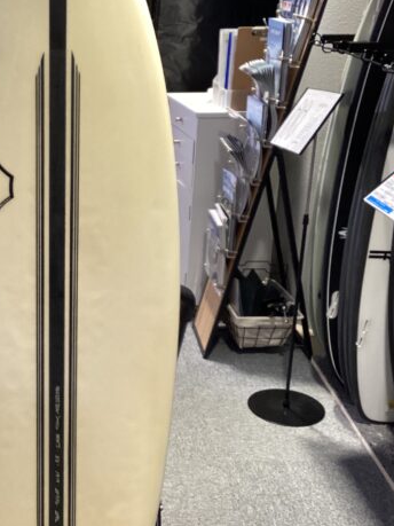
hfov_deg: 26.4
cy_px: 253
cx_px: 69
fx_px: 820
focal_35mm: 54
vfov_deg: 35.5
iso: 100
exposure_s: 1/60
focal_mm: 3.3
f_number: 2.4
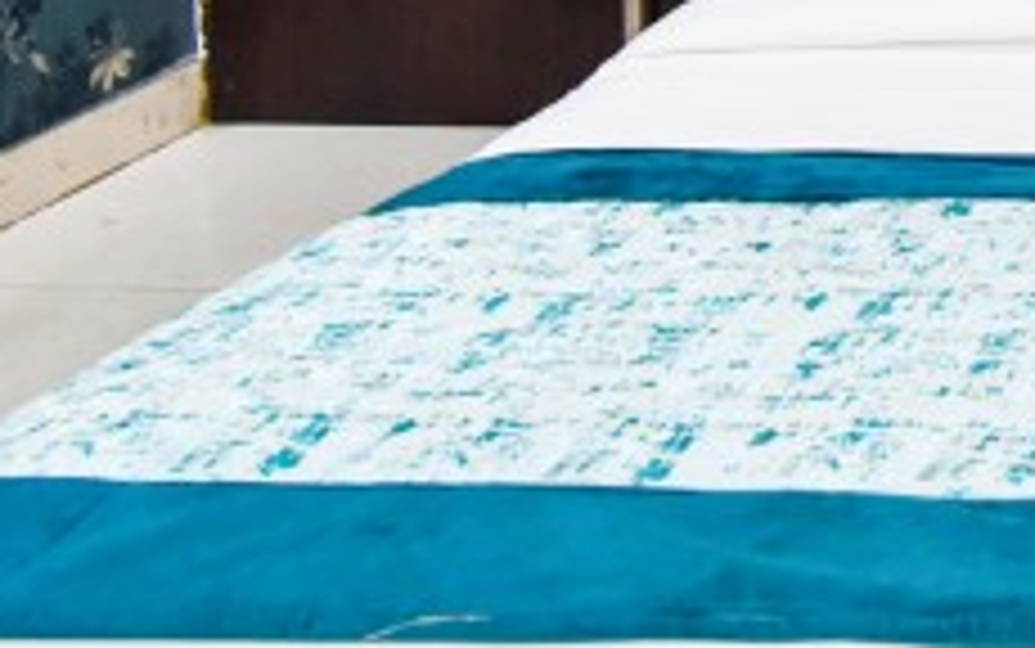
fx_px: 1919
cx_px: 1762
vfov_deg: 15.3
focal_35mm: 68
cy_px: -666
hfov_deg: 21.8
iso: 2000
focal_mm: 16
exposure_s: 1/50
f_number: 7.1
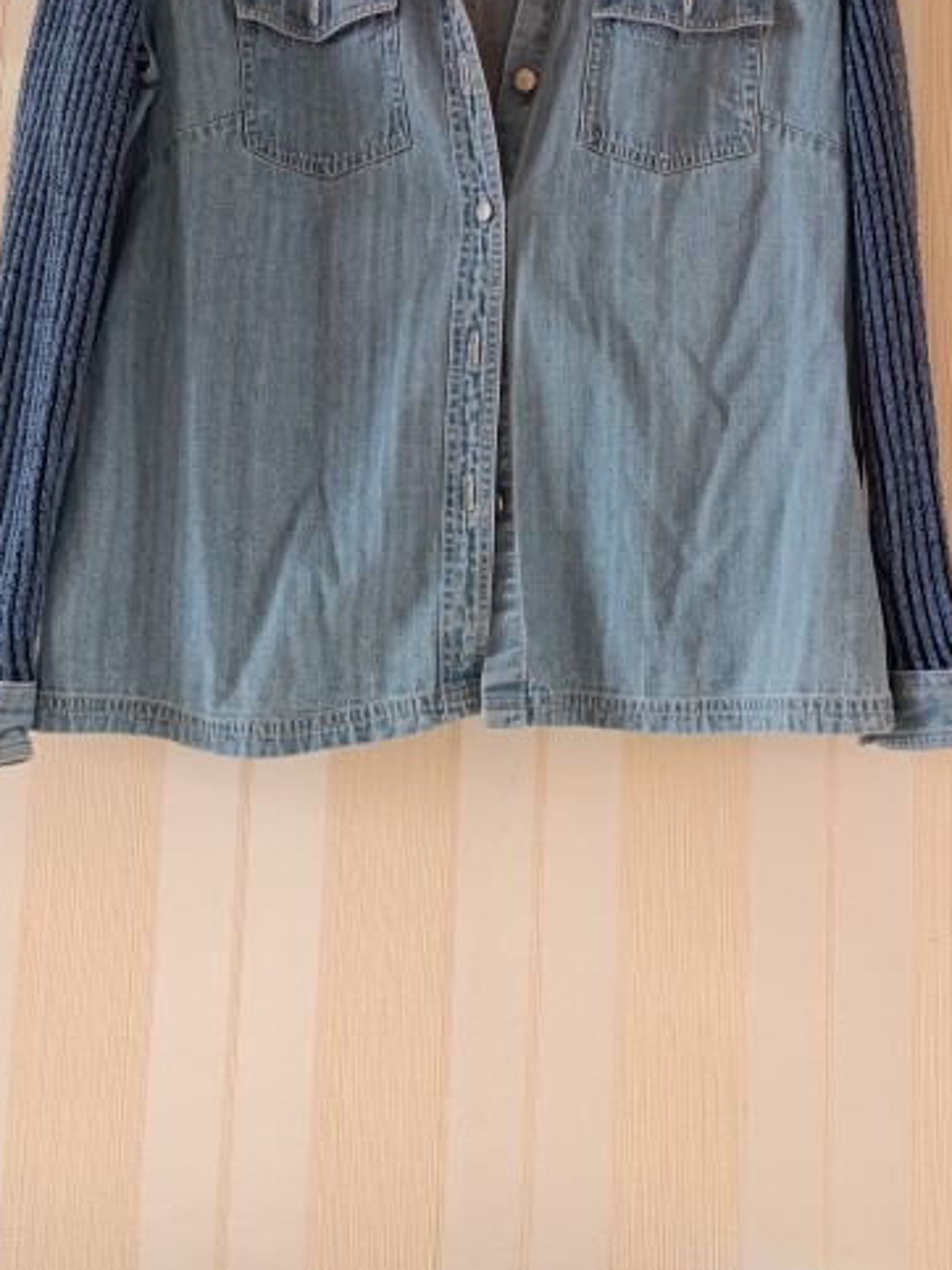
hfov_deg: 37.6
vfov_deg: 46.4
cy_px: 254
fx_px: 1394
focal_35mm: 38
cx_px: 539
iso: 640
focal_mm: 6.14
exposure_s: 1/101
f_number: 1.6
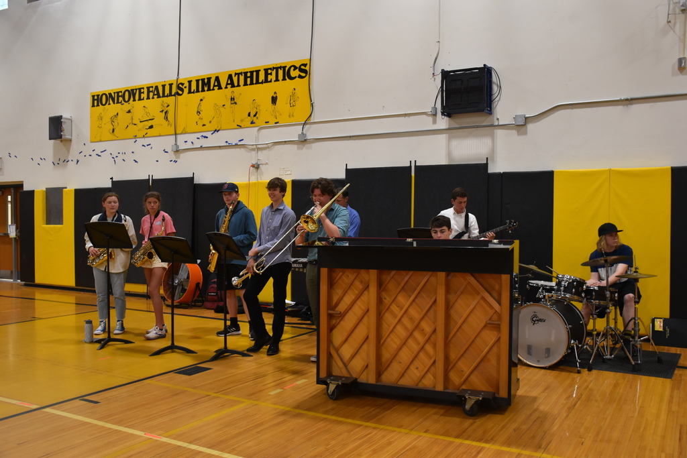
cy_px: 229
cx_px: 344
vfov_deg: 40.0
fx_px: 630
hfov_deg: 57.2
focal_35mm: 33
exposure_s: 1/60
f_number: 3.8
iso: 800
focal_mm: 22
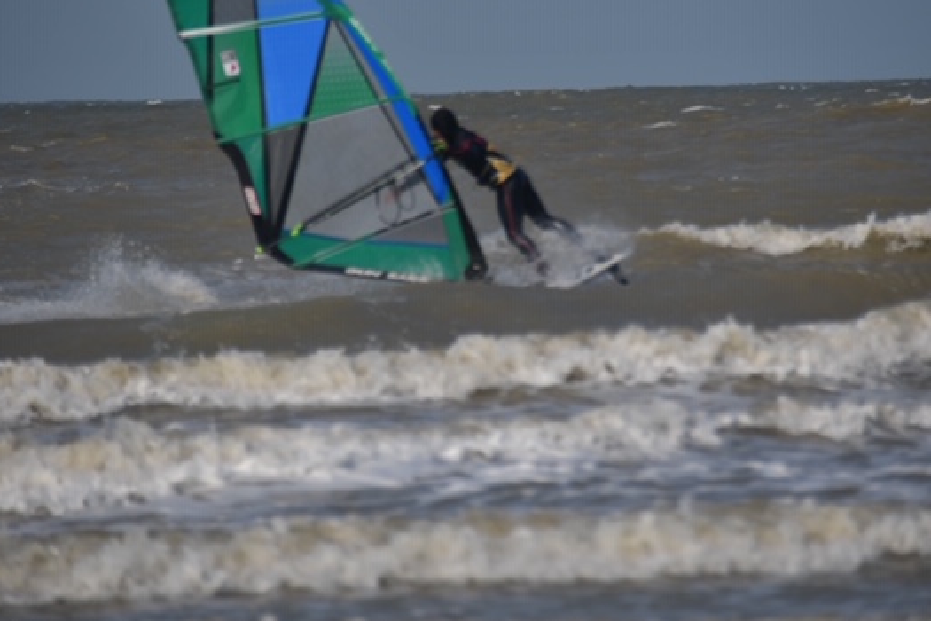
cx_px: 505
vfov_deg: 3.4
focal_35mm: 403
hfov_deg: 5.1
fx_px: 10421
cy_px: 247
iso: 100
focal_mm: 220
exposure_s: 1/1500
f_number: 5.6
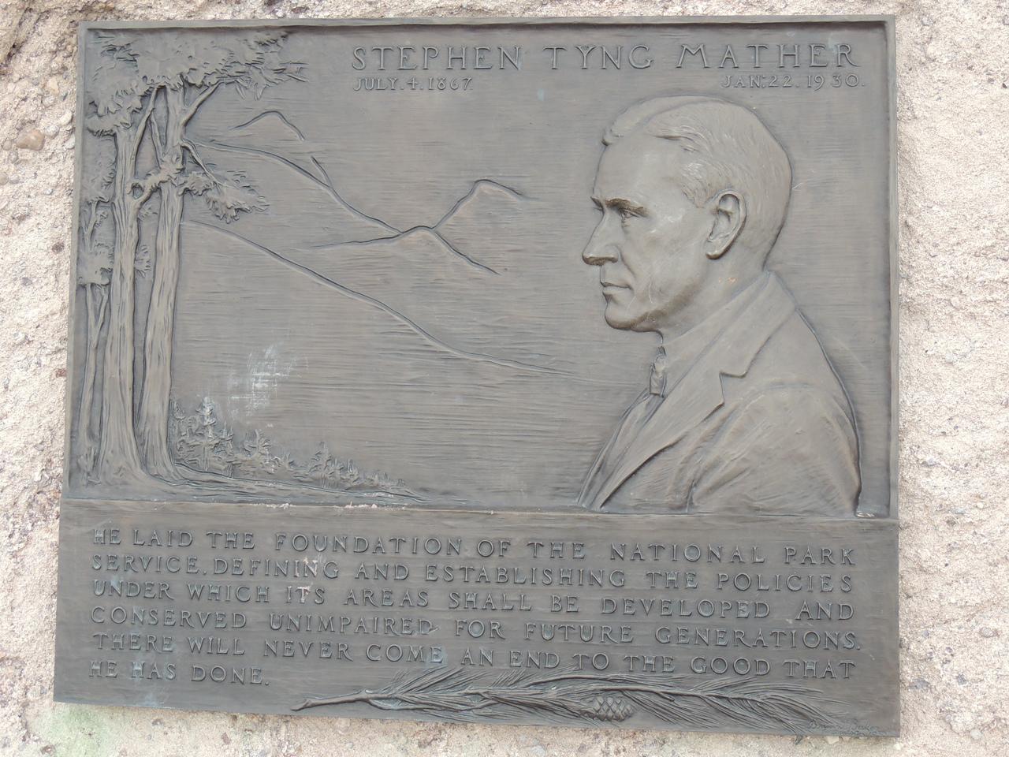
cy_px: 378
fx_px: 1457
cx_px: 504
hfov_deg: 38.2
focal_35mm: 50
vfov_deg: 29.1
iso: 100
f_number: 3.6
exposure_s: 1/200
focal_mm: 8.9
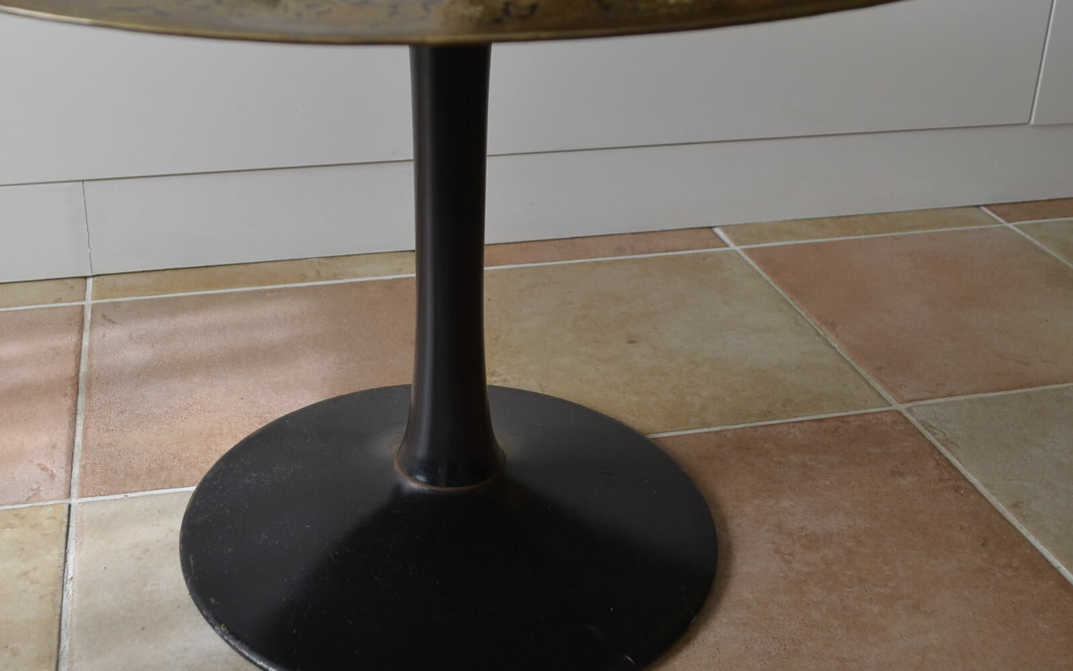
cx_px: 456
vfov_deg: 29.0
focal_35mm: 44
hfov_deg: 45.1
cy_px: 227
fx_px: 1287
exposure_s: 1/100
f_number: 5
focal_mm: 20
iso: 400
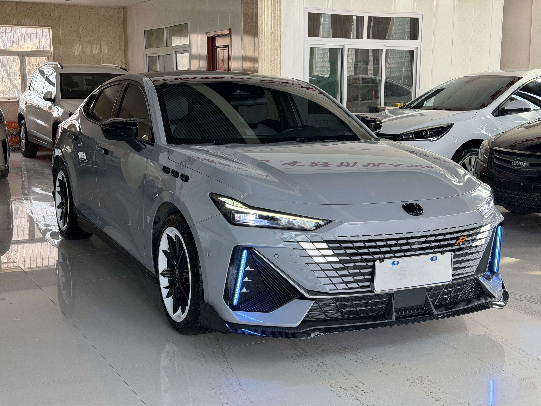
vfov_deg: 30.3
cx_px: 270
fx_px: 750
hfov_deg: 39.7
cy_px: 203
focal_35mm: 48
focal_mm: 6.76
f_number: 1.78
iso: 100
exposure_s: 1/202
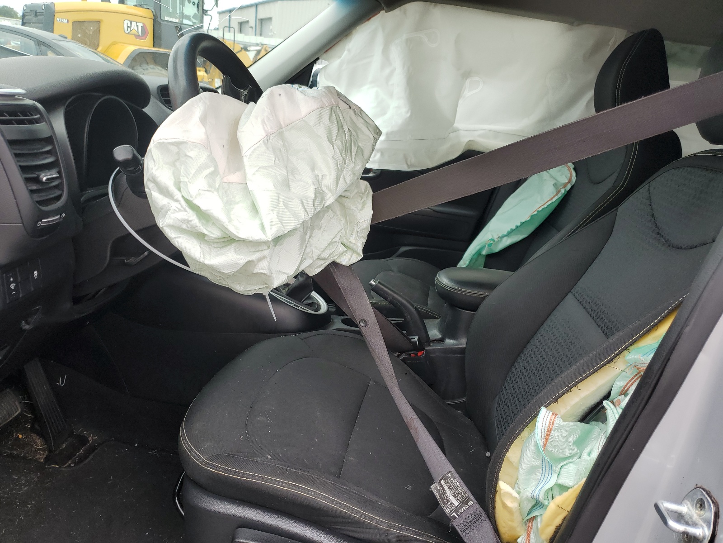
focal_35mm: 26
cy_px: 272
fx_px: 543
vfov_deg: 53.1
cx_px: 362
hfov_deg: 67.3
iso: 50
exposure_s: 1/435
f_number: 1.5
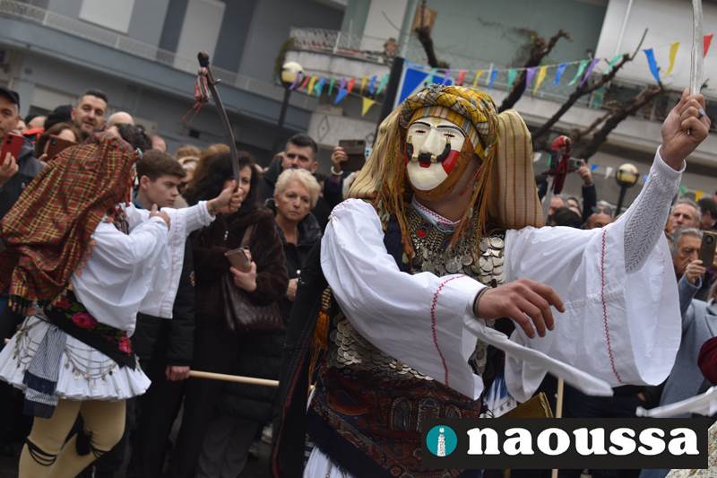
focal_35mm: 82
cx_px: 358
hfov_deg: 24.6
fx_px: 1643
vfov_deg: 16.5
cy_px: 239
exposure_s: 1/250
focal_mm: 55
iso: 200
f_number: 7.1
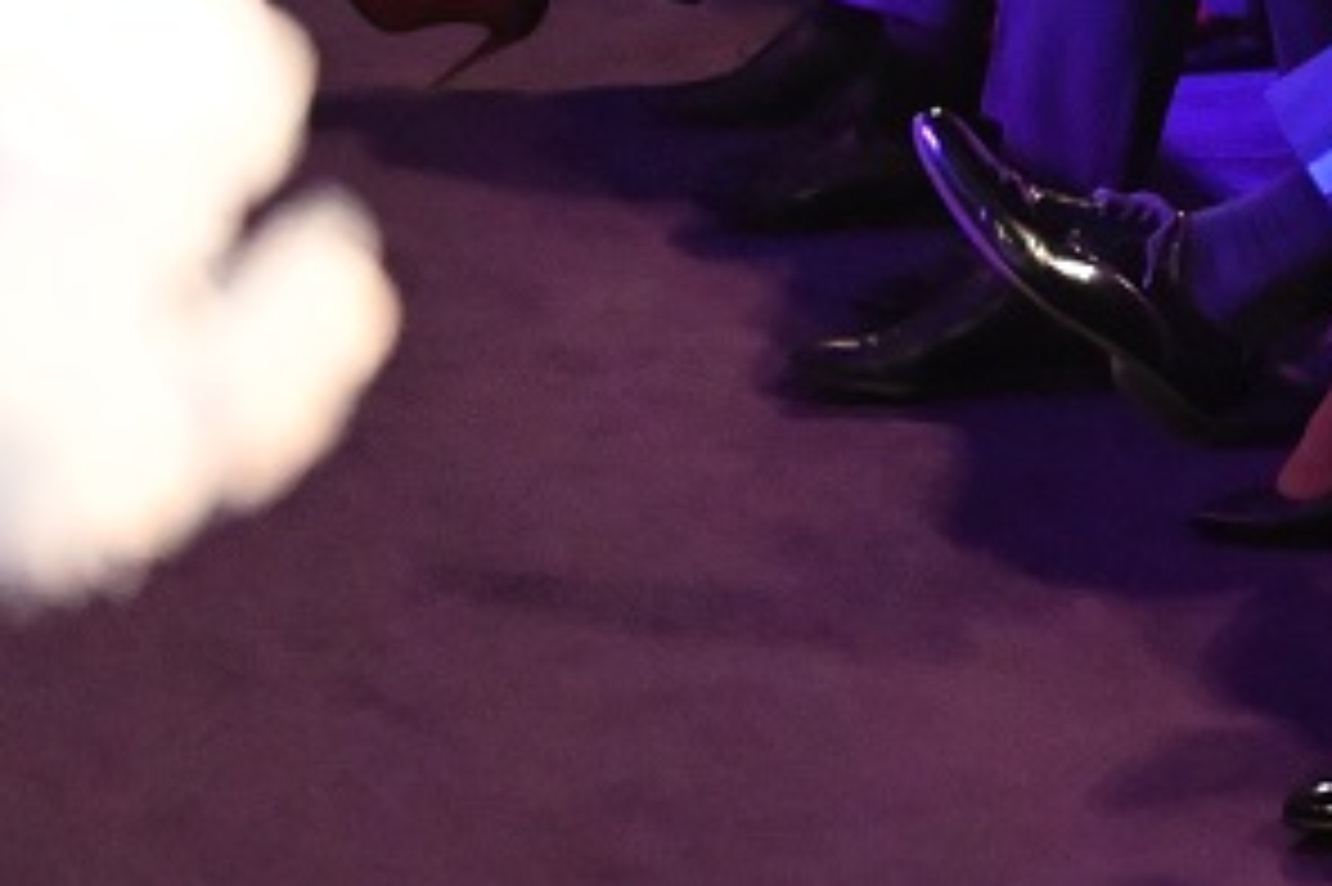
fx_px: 7507
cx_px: 2691
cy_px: -40
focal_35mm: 203
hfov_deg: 9.5
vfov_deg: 6.7
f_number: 1.8
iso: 12800
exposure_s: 1/50
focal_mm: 50
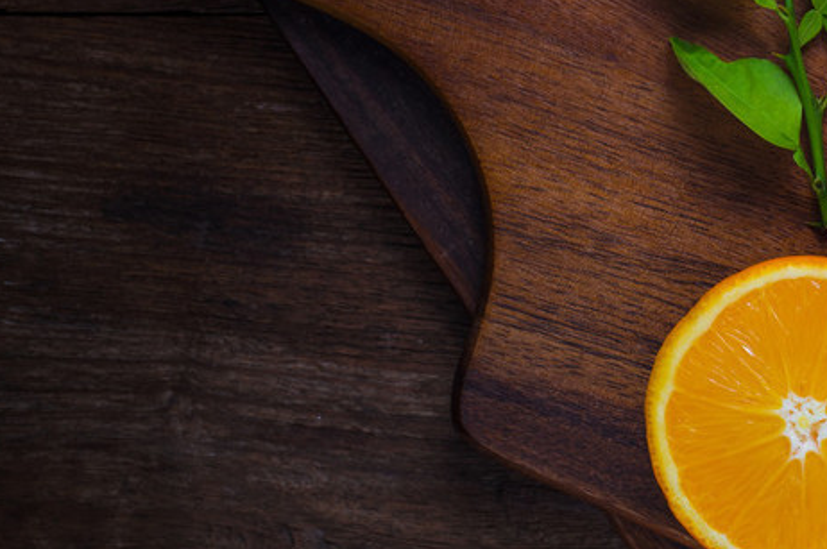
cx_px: 1065
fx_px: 2983
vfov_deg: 10.5
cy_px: 51
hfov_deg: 15.1
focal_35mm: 130
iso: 50
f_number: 8
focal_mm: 50
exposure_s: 1/125
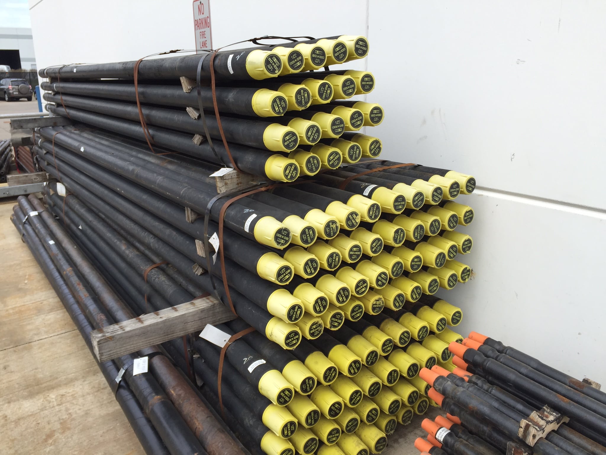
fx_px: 508
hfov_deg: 61.7
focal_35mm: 29
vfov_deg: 48.2
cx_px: 303
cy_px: 228
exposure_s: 1/682
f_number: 2.2
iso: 32
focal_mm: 4.15
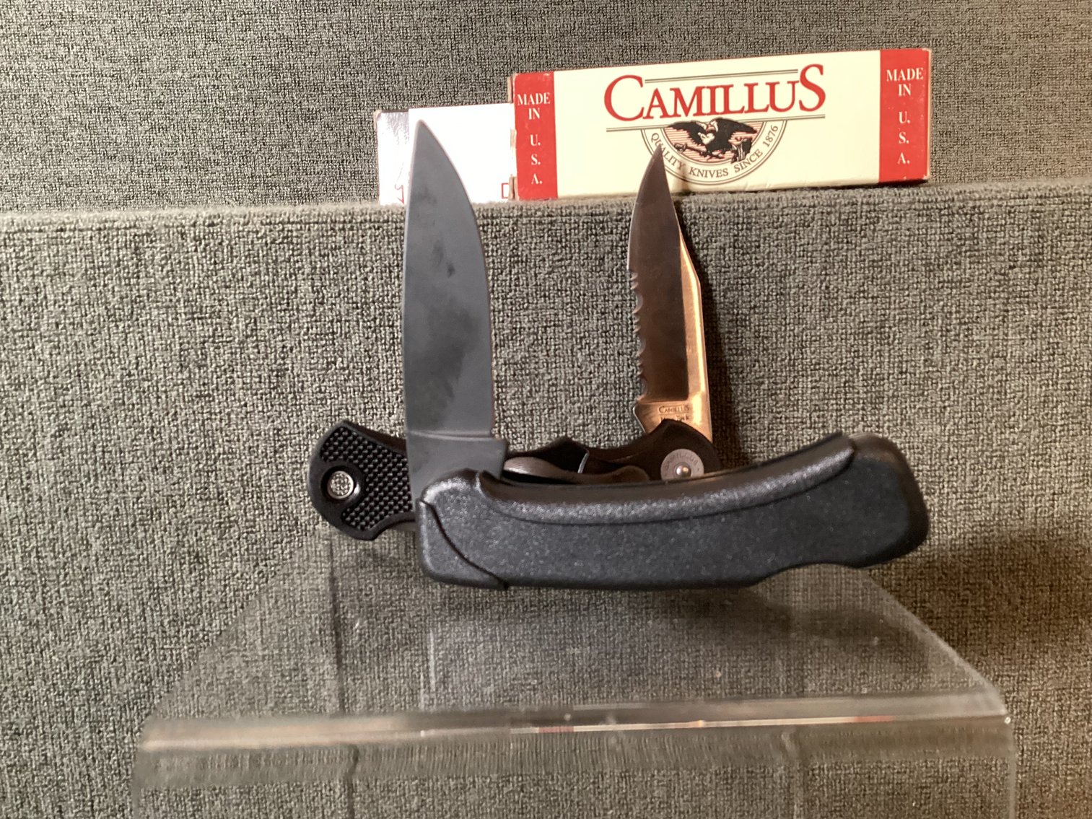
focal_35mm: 31
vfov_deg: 45.4
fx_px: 978
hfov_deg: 58.3
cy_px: 410
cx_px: 546
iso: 500
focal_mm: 3.3
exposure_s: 1/30
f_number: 2.4
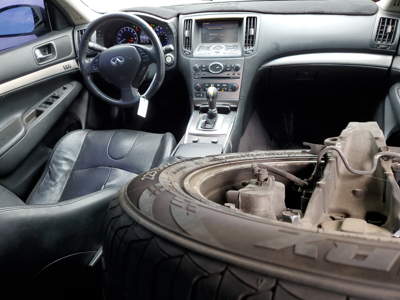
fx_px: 300
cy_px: 150
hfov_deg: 67.3
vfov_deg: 53.1
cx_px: 200
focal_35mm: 26
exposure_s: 1/120
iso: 56
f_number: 1.5
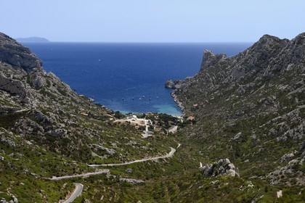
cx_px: 152
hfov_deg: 32.4
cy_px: 102
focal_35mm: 62
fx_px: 525
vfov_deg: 21.9
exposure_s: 1/250
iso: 200
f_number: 16
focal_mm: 62
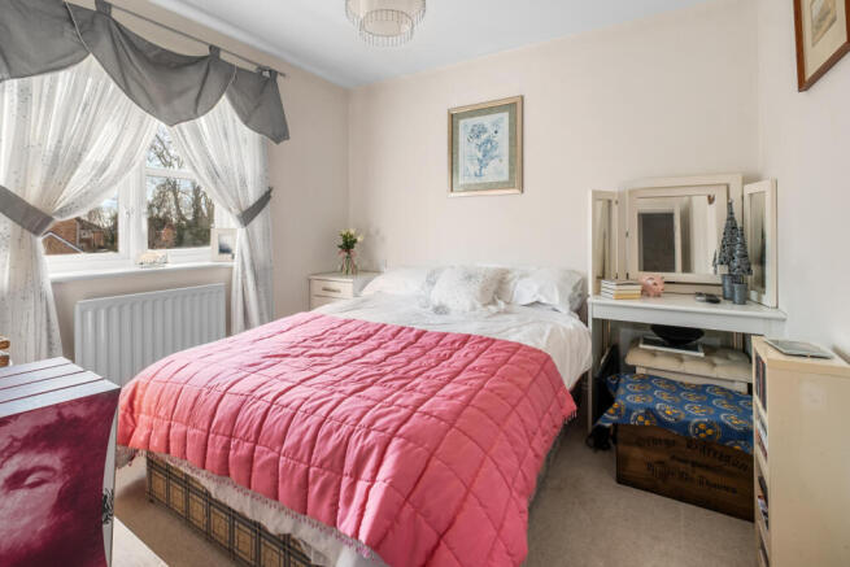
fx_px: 354
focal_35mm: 15
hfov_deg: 100.4
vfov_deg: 77.4
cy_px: 284
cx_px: 425
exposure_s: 1/3
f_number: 7.1
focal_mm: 10
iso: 160
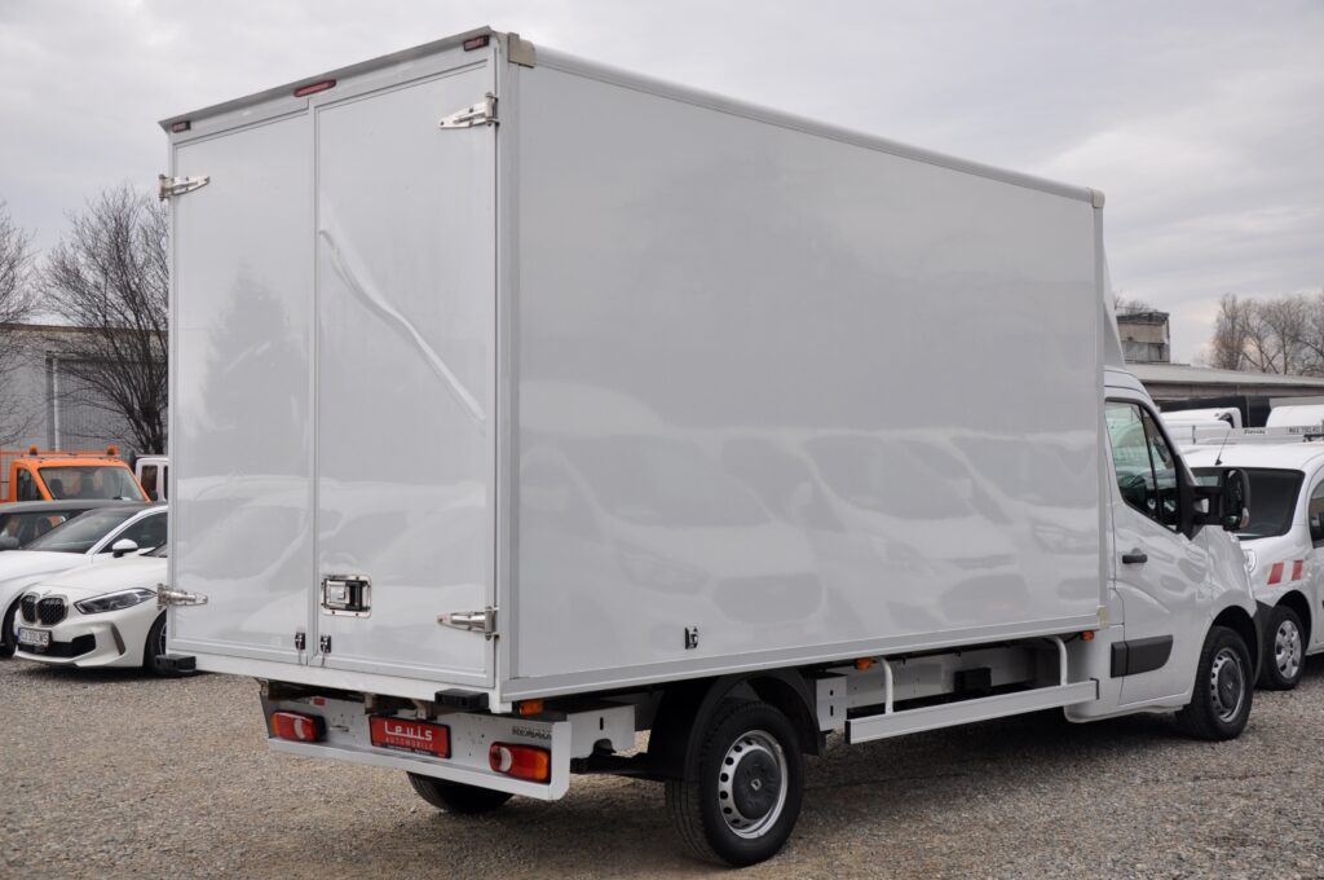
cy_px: 440
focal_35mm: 45
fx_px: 1653
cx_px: 662
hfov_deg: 43.7
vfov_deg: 29.8
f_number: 7.1
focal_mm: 30
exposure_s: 1/200
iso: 500
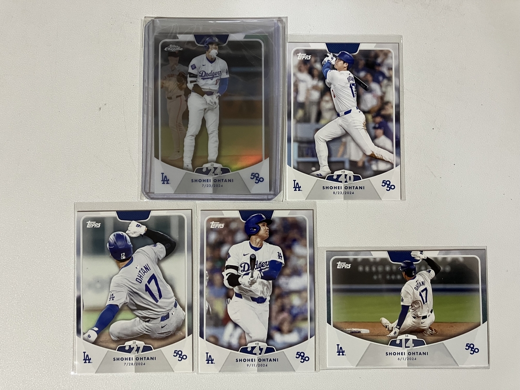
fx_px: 421
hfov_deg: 63.4
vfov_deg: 49.7
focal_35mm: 28
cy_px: 195
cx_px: 260
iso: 320
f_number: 1.8
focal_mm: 3.99
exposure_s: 1/60
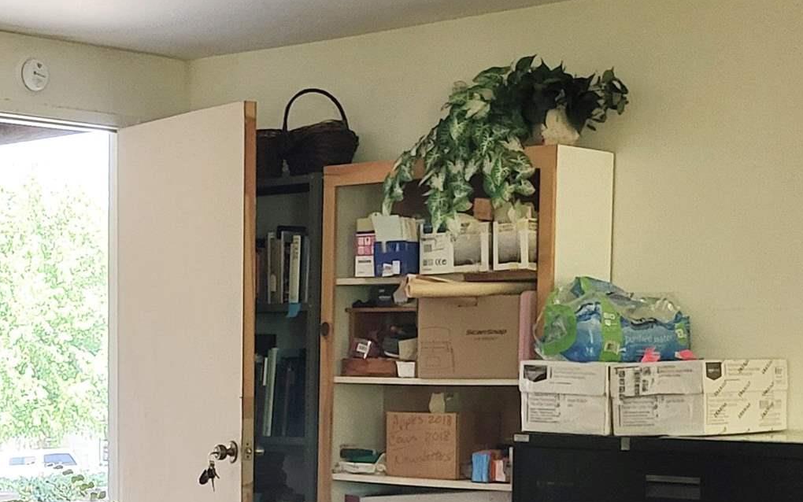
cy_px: 512
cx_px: 164
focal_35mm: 83
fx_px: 1817
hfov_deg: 24.5
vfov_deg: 15.4
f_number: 1.8
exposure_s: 1/120
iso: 250
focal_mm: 5.4
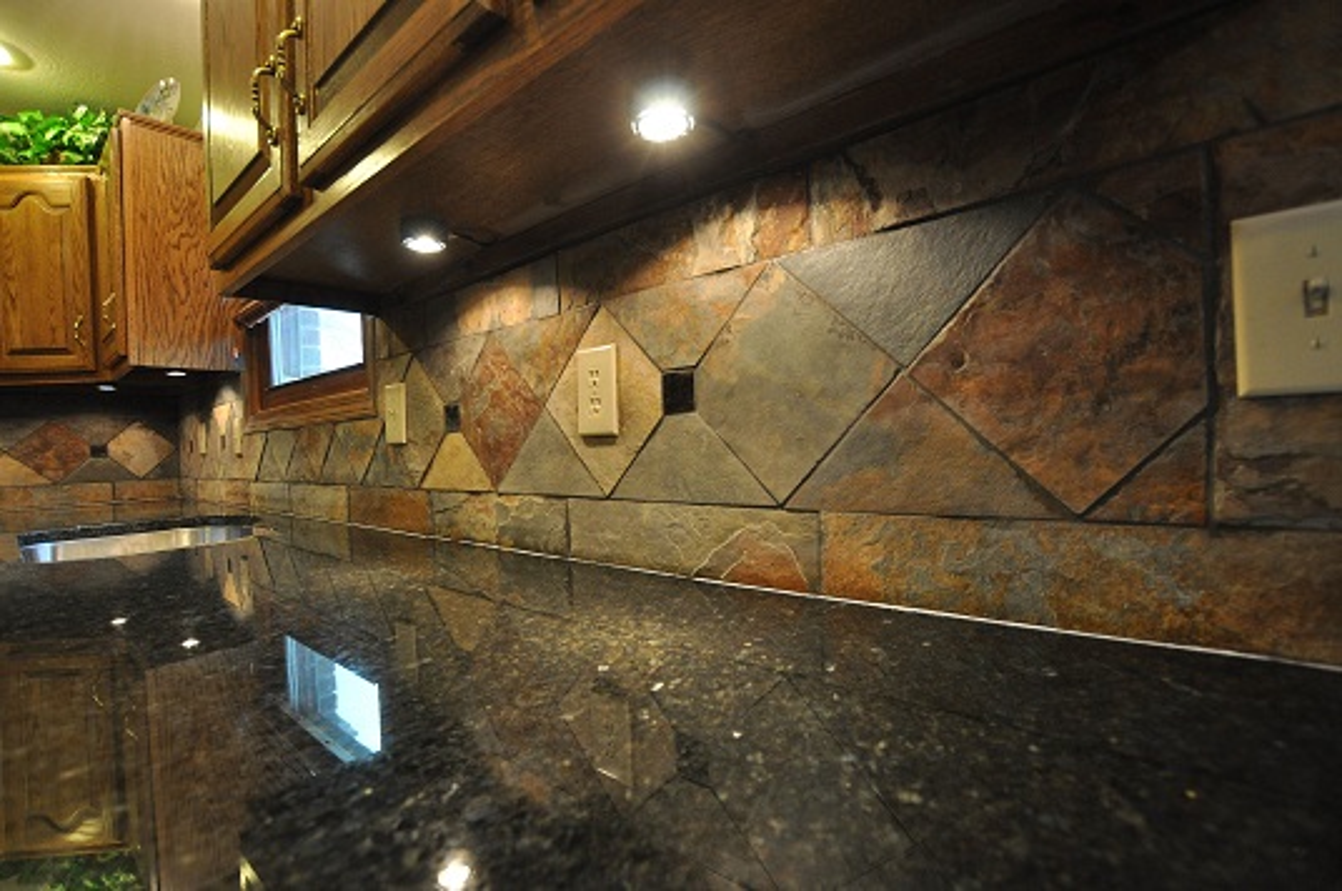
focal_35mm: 15
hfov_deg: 100.5
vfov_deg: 77.2
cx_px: 671
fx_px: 558
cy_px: 446
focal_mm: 10
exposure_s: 1/40
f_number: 3.5
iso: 800
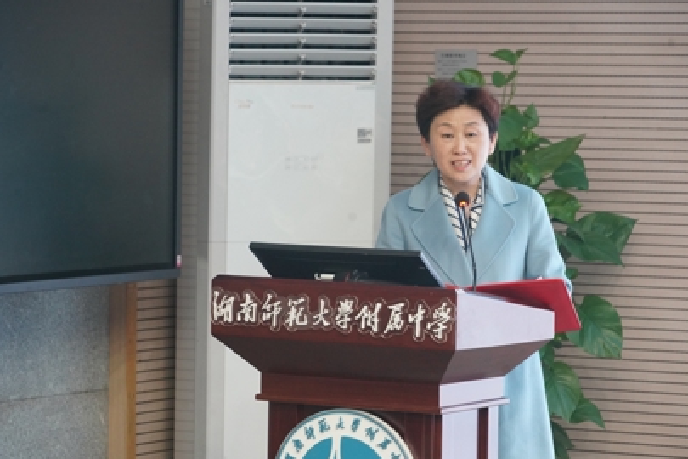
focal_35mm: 198
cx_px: 372
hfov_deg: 10.4
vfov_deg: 6.9
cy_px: 228
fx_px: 3784
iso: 4000
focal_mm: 178
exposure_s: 1/30
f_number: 8
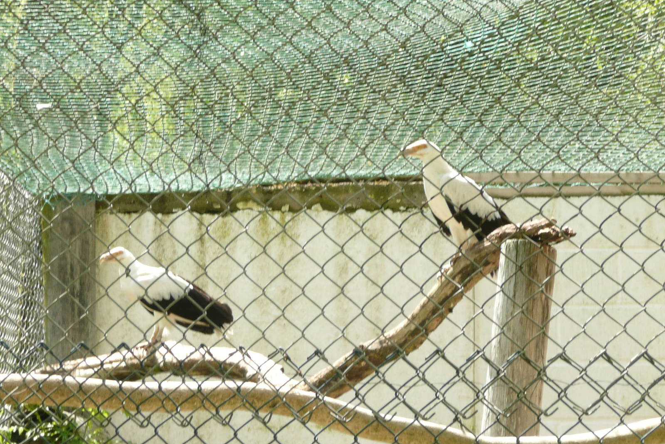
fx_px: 3676
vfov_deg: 6.9
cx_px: 333
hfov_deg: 10.3
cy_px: 216
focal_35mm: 199
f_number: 4.7
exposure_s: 1/100
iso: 100
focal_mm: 20.9
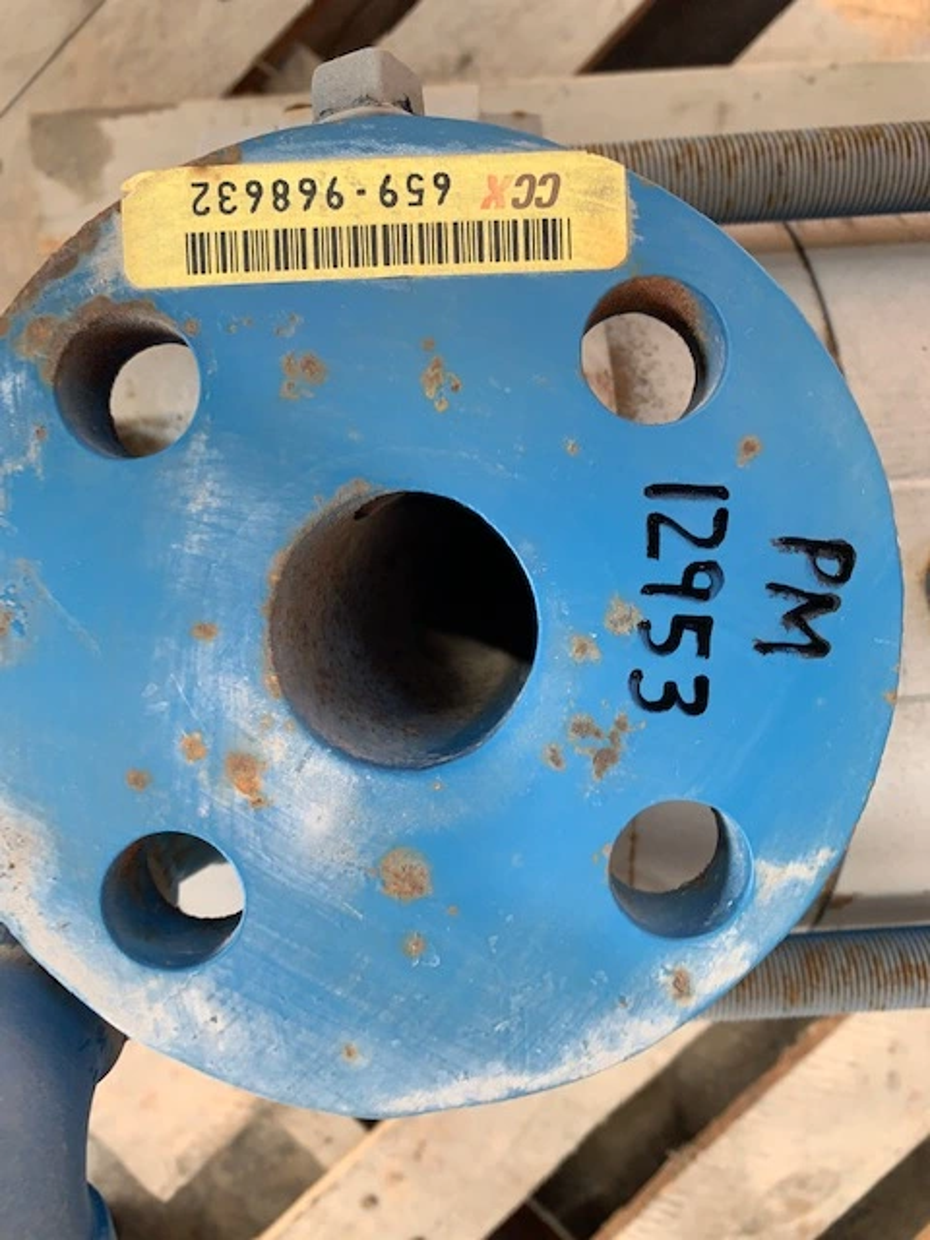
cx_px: 465
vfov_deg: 67.3
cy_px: 620
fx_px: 931
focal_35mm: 26
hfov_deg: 53.1
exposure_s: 1/64
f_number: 1.8
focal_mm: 4.25
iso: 100
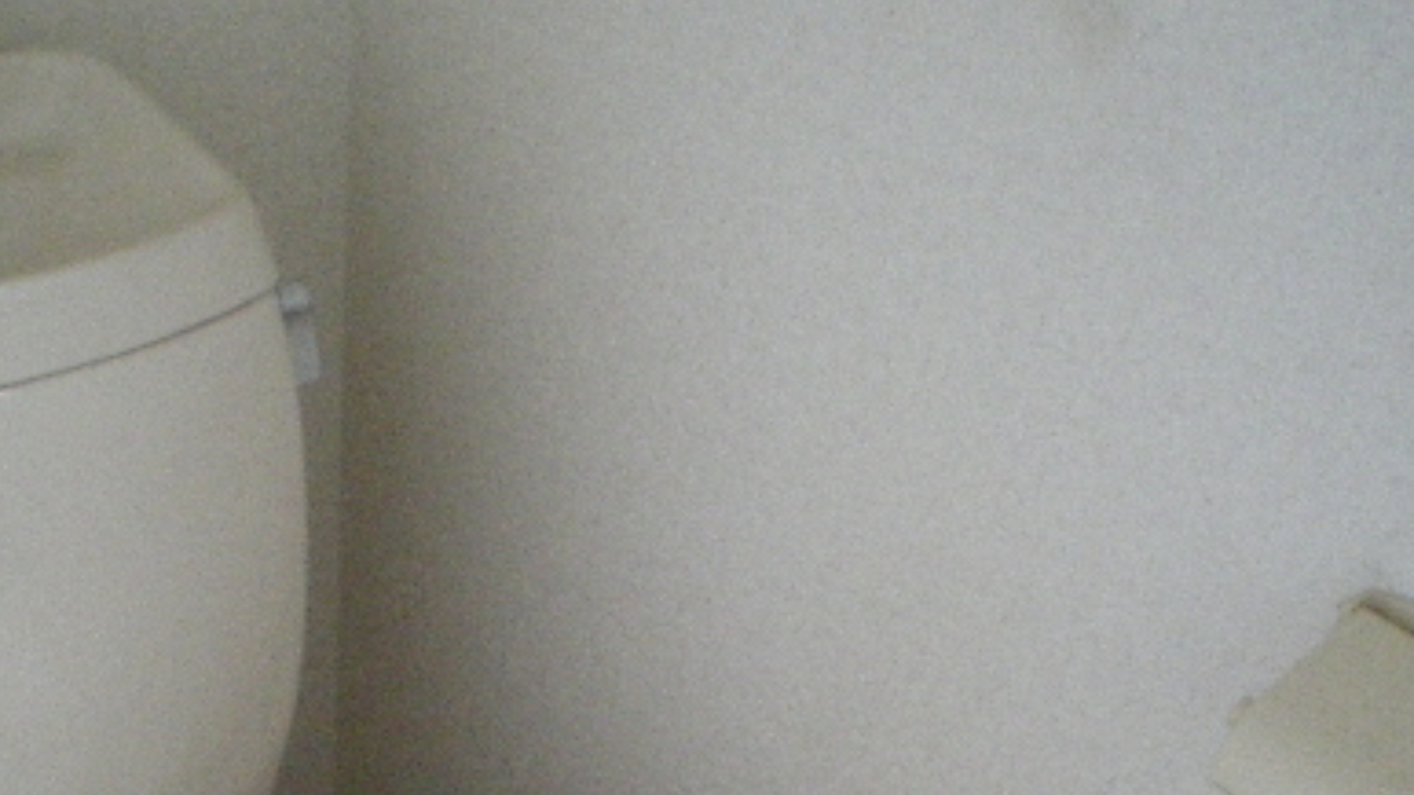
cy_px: 736
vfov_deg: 18.2
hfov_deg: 32.3
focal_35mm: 65
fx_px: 2437
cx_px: 608
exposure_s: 1/50
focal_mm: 6.3
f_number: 3.1
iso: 640
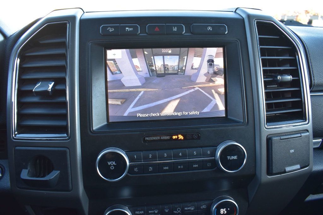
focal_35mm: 27
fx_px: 242
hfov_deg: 67.4
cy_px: 108
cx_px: 162
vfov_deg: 47.9
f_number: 7.1
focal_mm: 18
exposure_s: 1/30
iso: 400
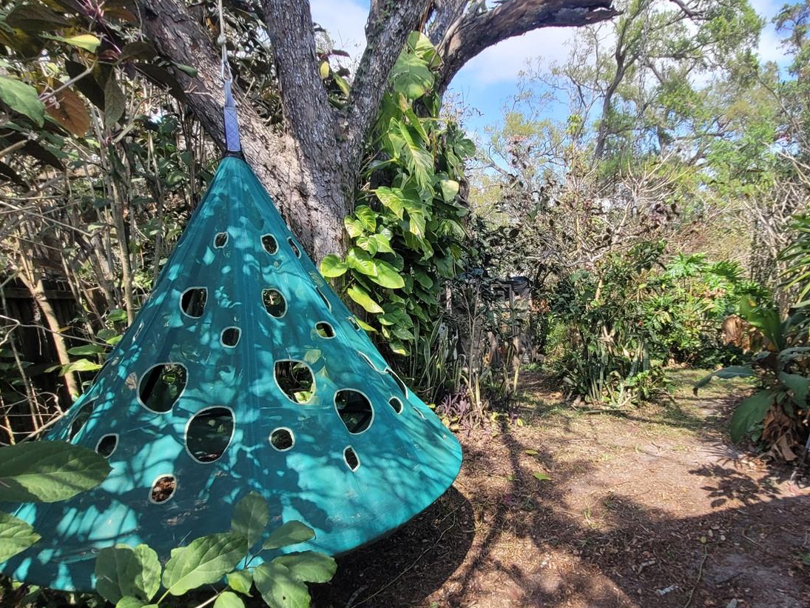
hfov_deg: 84.1
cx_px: 467
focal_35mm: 19
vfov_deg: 68.2
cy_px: 356
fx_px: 445
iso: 40
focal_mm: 1.74
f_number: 2.2
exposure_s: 1/545
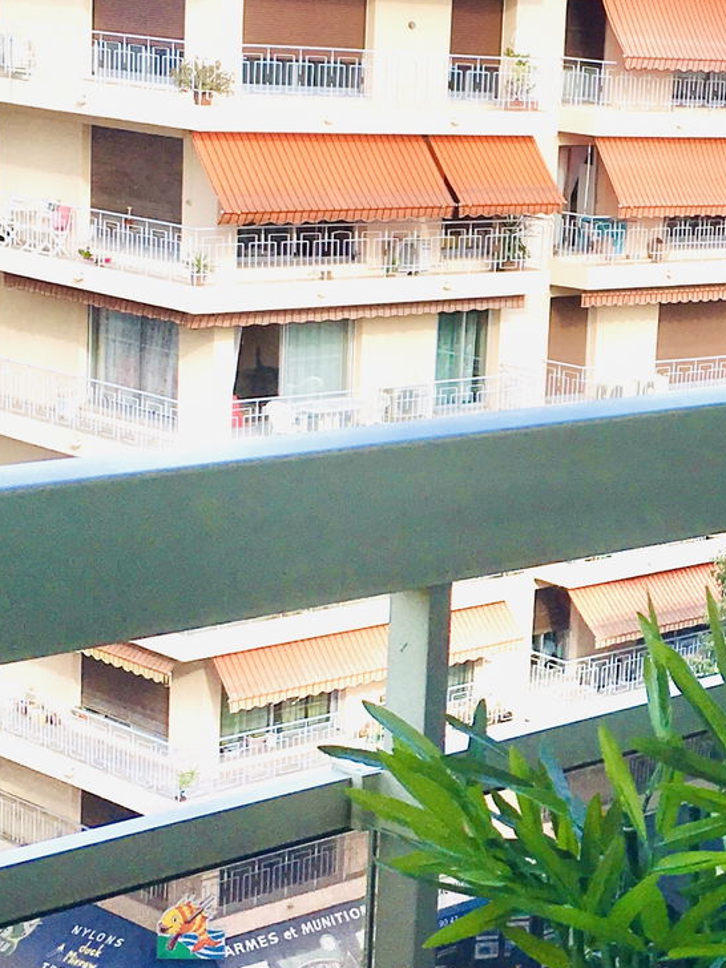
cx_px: 839
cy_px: 475
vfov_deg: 23.0
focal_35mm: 85
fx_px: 2377
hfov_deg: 16.7
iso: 25
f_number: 2.2
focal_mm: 4.15
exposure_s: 1/818
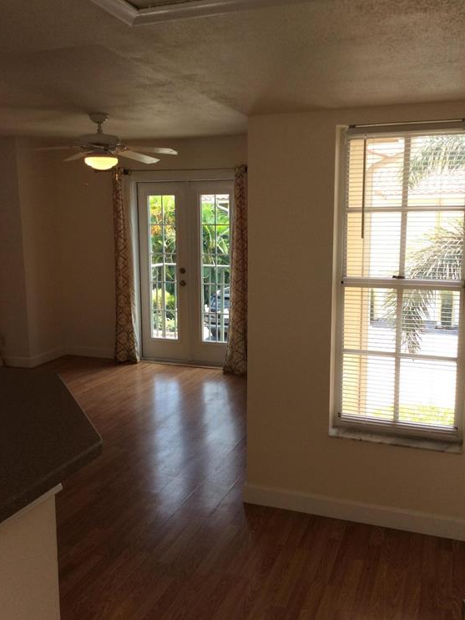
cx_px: 233
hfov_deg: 42.9
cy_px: 306
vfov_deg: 55.4
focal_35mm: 33
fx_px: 591
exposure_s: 1/167
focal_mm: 3.3
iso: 32
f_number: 2.4
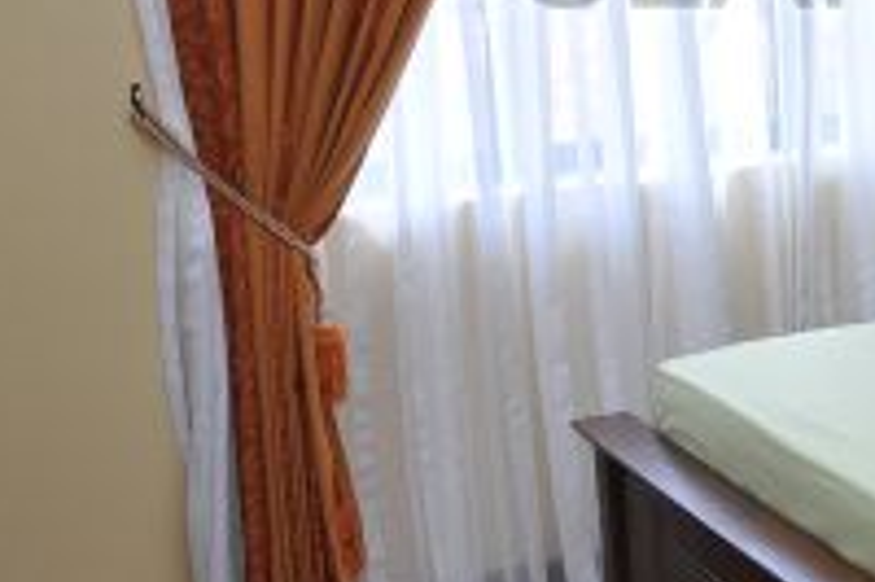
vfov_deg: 16.3
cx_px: 1006
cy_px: -66
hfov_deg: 23.3
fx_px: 1967
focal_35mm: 81
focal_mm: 18
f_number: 3.5
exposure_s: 1/100
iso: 250
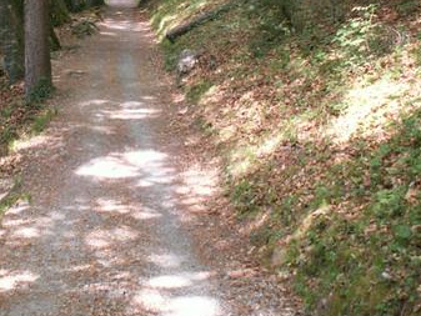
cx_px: 110
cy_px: 25
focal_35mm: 76
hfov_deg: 25.4
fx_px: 925
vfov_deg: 19.0
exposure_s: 1/40
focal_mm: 6.6
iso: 80
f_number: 2.8
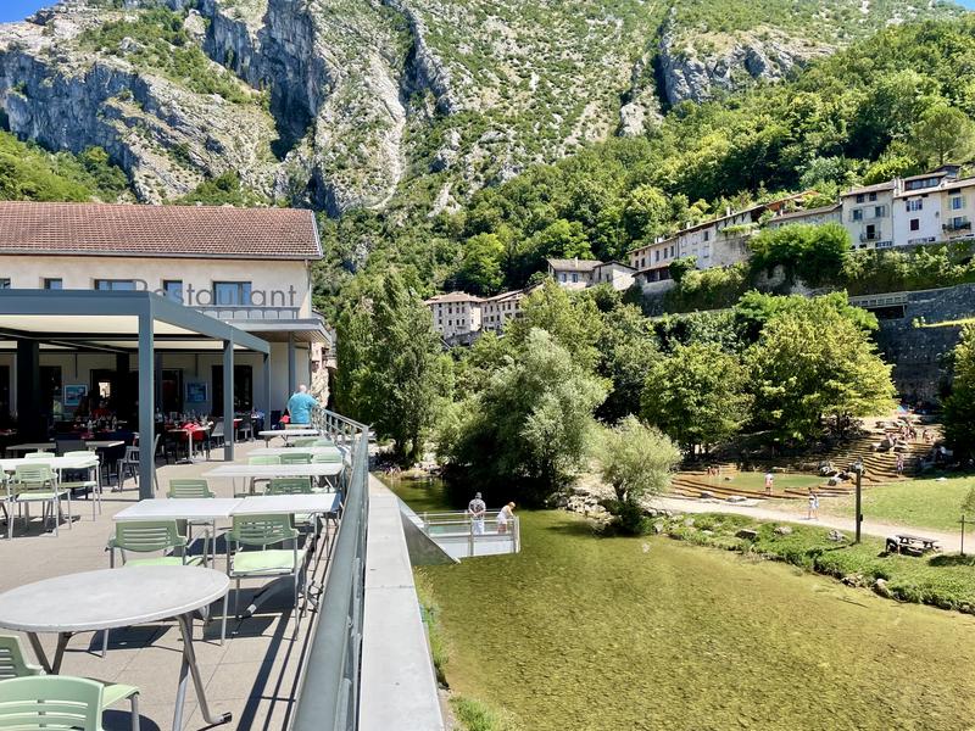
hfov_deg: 67.3
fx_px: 732
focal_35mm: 26
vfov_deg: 53.1
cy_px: 366
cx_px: 488
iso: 32
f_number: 1.6
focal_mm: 4.2
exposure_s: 1/2053
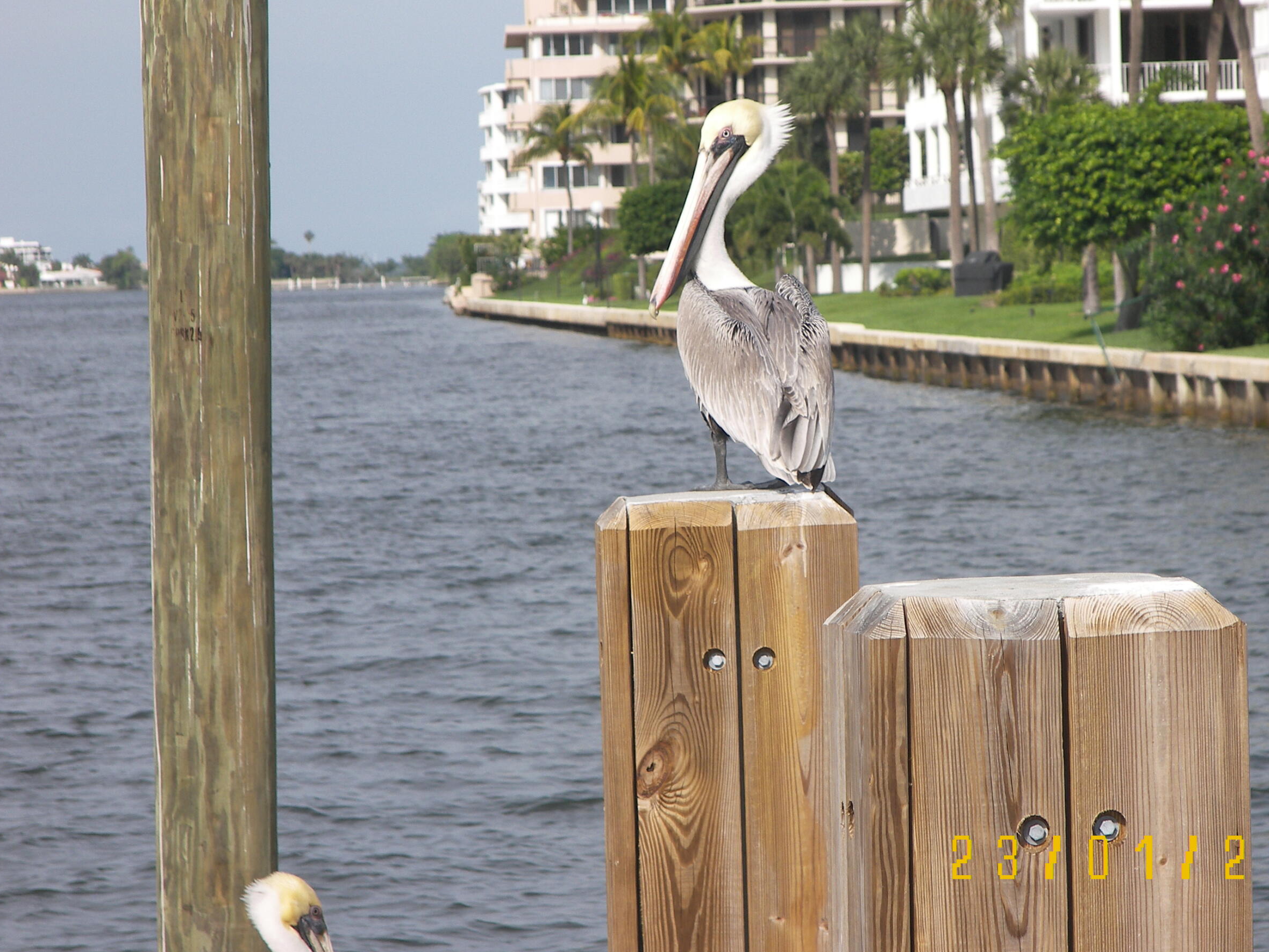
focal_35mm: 178
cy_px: 411
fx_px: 6525
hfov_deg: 11.1
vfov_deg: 8.3
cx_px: 785
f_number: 4.1
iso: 50
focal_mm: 29.4
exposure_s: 1/500
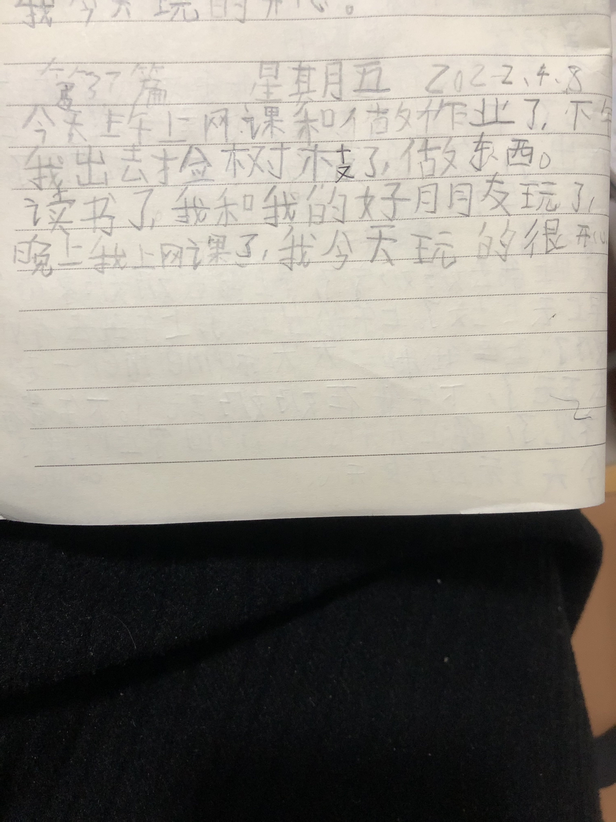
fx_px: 664
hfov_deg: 49.7
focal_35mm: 28
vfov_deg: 63.4
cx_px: 308
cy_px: 411
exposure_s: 1/15
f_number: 1.8
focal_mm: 4
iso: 100
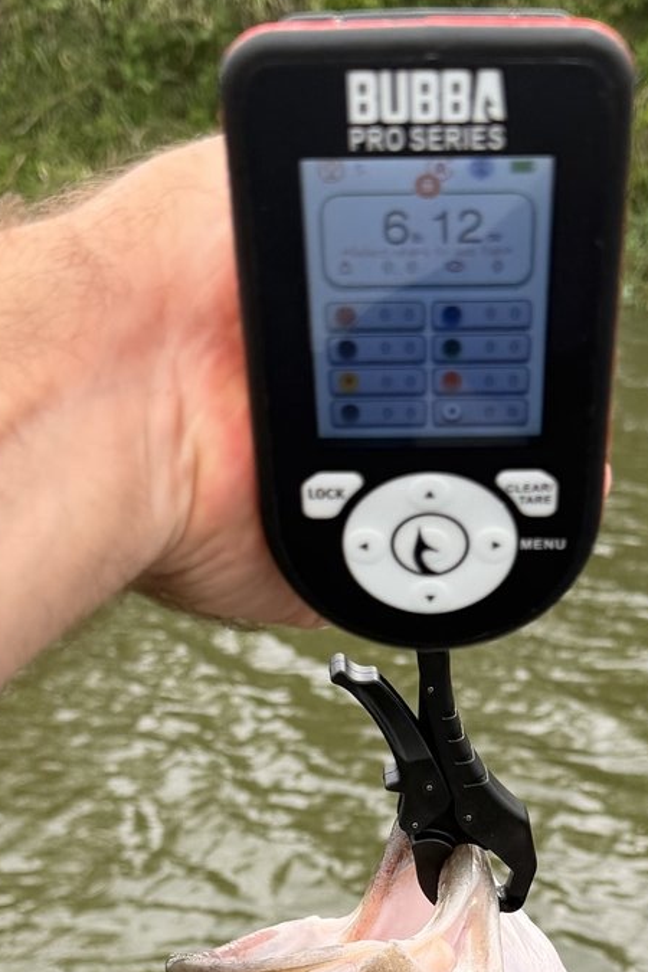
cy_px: 1009
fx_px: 1917
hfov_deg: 19.1
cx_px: 439
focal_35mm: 71
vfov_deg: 26.7
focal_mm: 6.76
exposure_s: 1/1156
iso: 80
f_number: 1.78
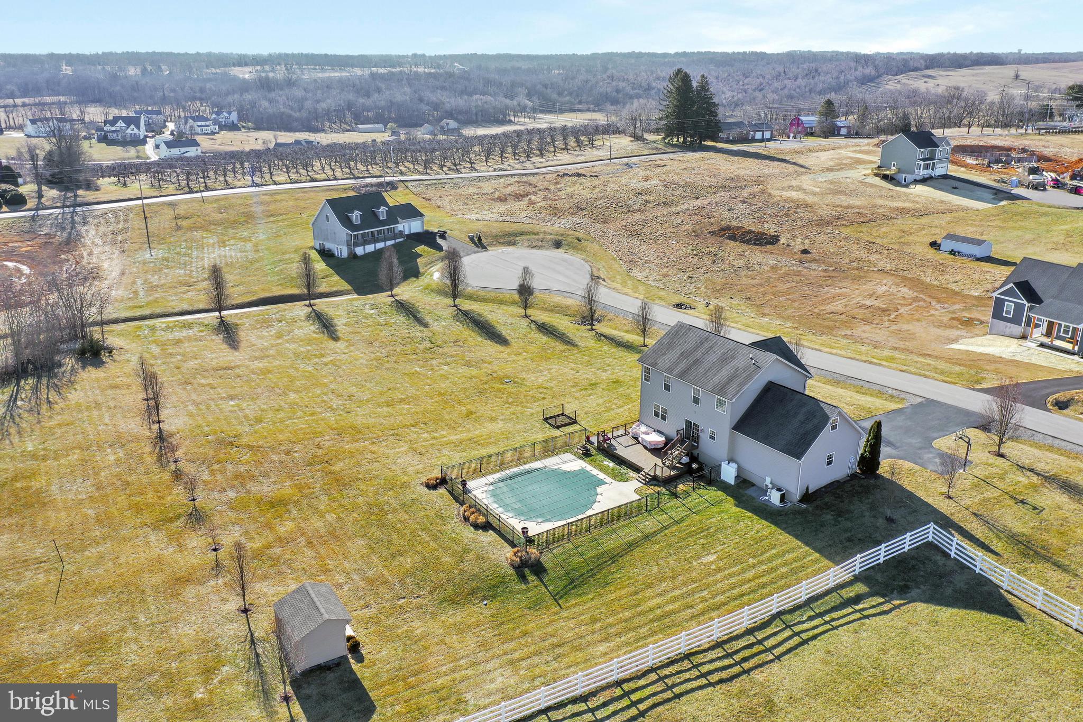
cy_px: 361
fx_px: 842
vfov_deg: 46.4
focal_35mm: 28
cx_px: 542
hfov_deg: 65.5
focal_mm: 10.26
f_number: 4.5
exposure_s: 1/240
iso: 100
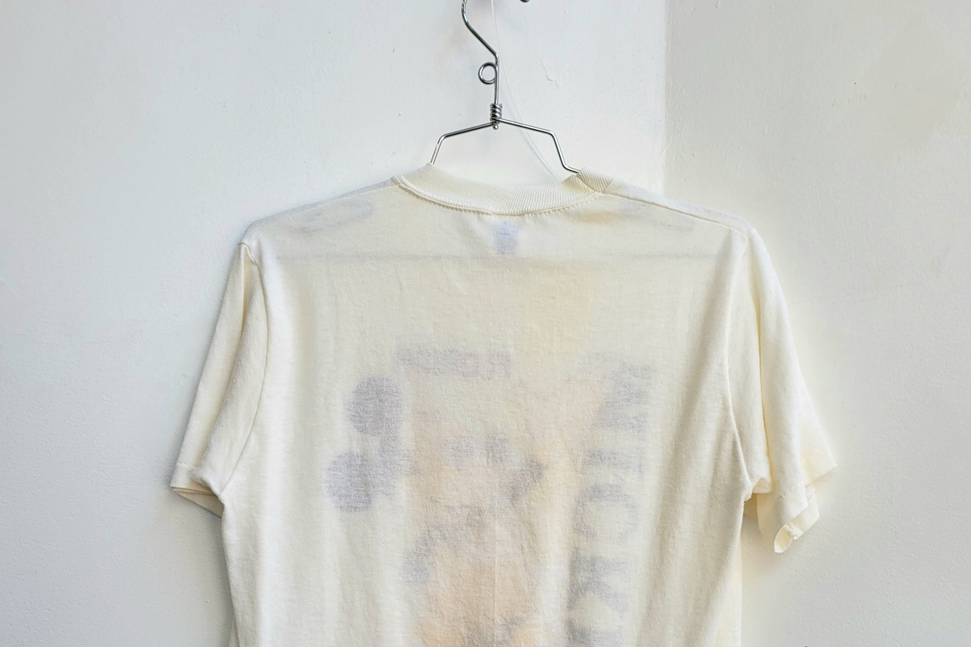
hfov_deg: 51.9
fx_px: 998
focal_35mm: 37
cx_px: 483
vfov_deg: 35.1
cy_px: 493
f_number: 1.8
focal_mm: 5.4
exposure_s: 1/120
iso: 40
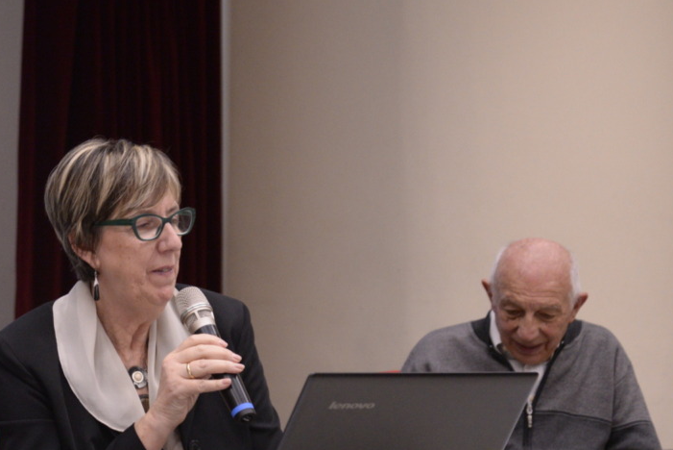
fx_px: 1777
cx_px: 87
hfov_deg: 21.1
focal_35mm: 95
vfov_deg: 14.4
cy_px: 201
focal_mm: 52
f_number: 4.2
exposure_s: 1/100
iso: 3200
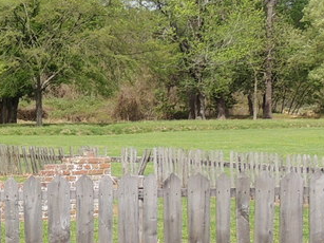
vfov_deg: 11.8
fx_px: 1170
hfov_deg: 14.9
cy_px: 197
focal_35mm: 125
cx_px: -121
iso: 100
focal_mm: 5.3
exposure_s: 1/1000
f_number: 3.1
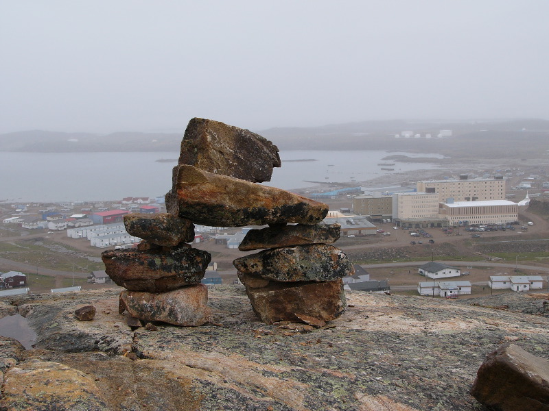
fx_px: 745
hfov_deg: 40.4
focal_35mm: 47
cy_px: 206
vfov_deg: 30.9
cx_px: 274
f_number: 4
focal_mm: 7.9
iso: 50
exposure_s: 1/160
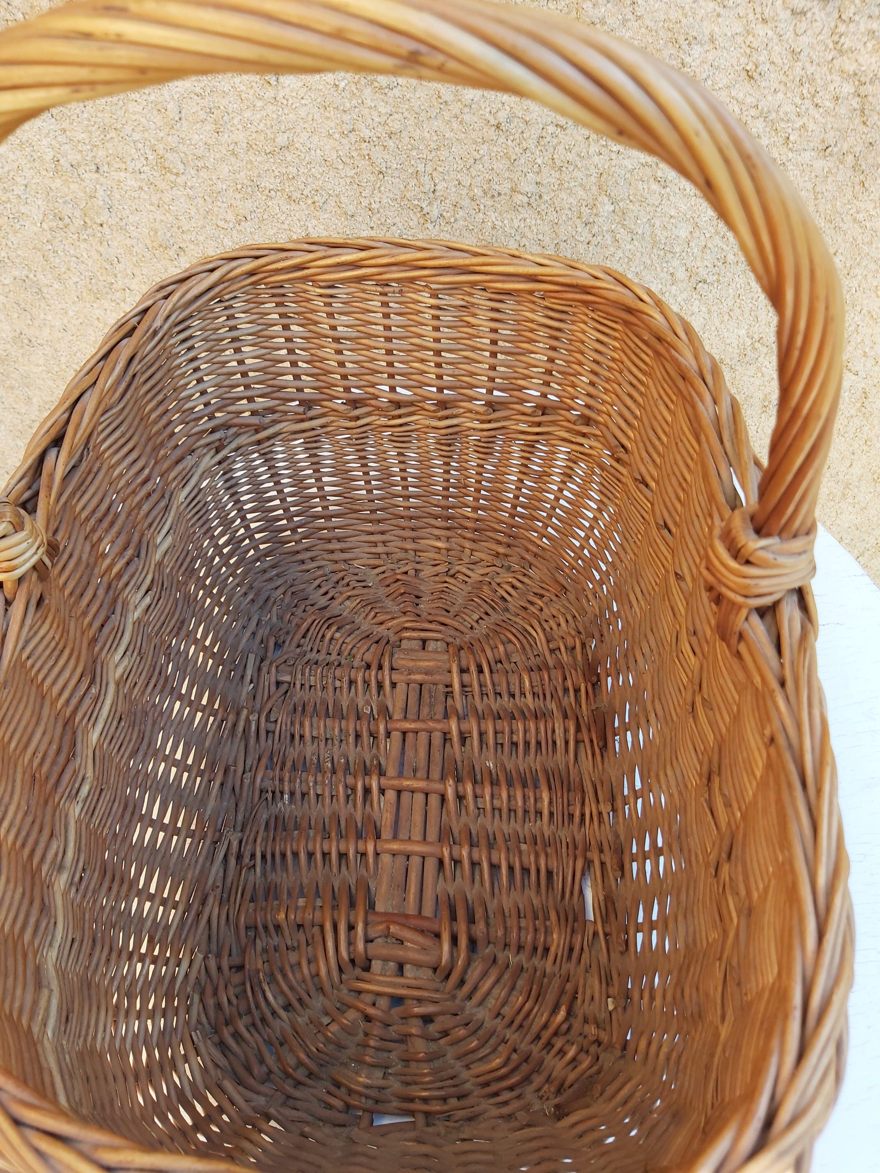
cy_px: 586
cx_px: 440
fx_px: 881
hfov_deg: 53.1
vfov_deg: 67.3
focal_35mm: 26
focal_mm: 3.92
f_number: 1.7
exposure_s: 1/150
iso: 64
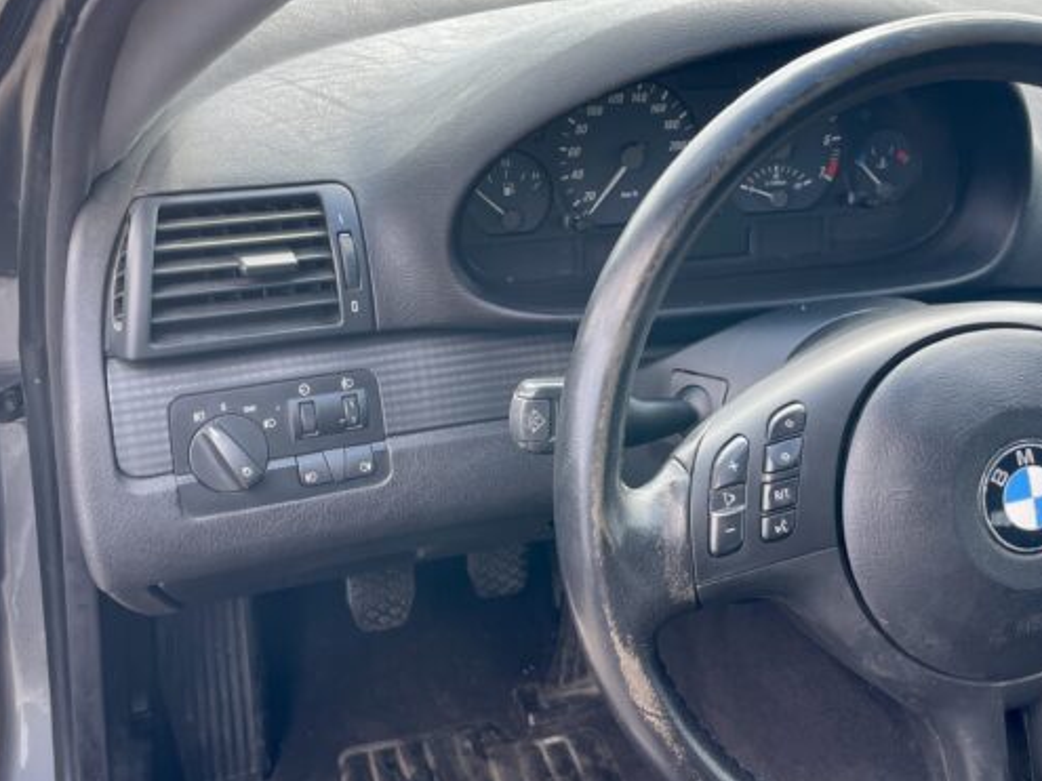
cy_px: 343
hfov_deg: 44.8
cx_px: 552
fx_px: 1264
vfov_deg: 34.3
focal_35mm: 42
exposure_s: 1/138
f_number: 1.6
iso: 32
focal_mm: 4.2
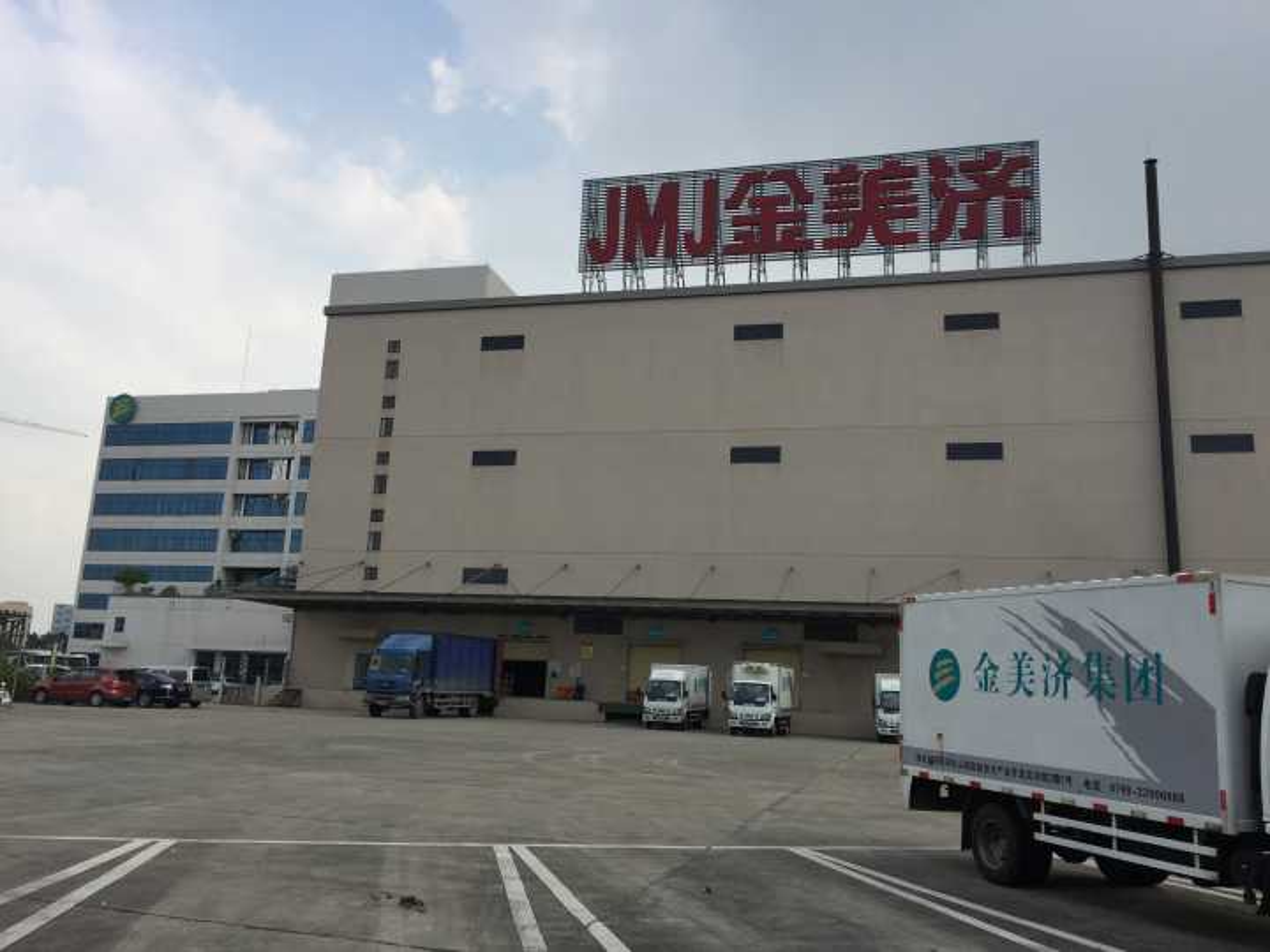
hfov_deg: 61.7
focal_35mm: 29
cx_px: 635
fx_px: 1064
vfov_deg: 48.2
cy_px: 476
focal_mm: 4.15
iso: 32
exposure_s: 1/1883
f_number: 2.2
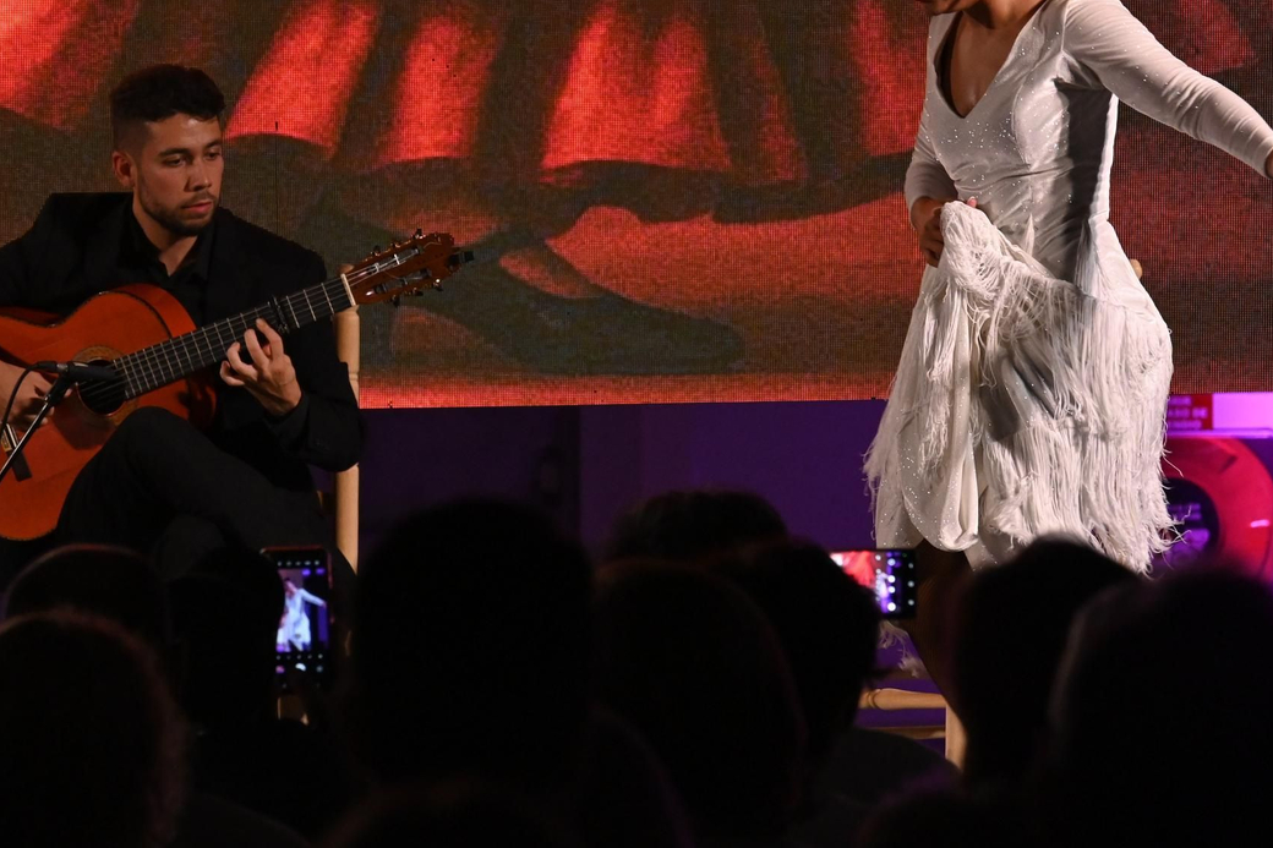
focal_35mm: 335
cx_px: 663
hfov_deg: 6.2
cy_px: 278
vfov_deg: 4.1
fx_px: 11835
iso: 2500
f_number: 6.3
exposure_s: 1/100
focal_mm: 145
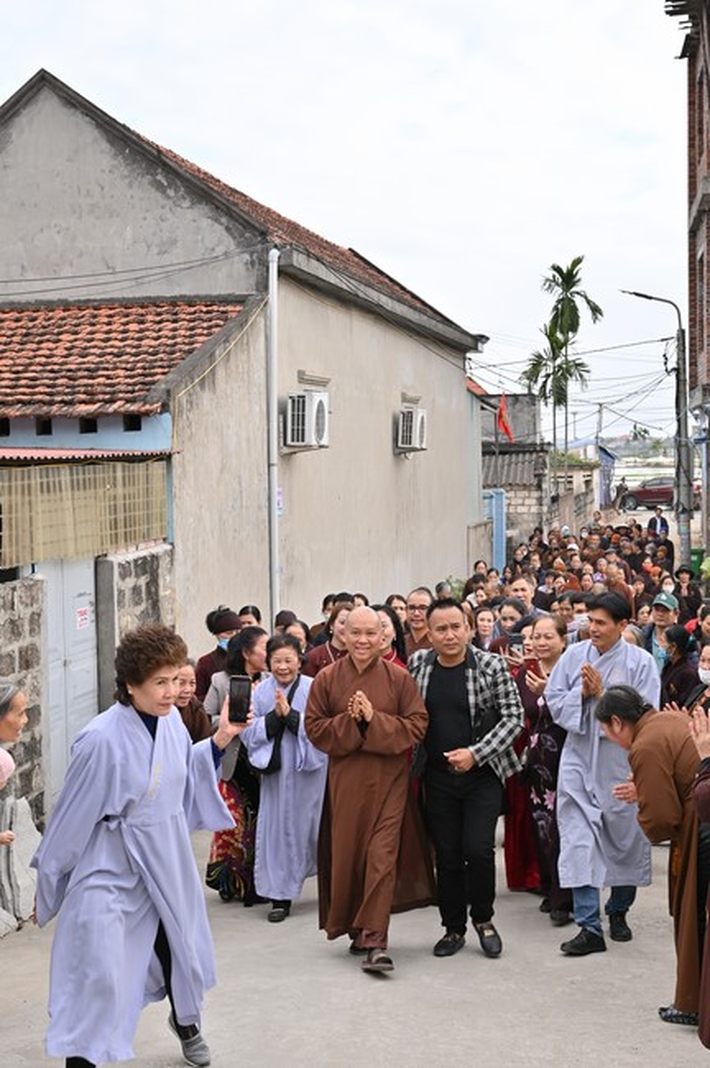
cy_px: 534
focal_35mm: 50
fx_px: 1482
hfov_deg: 26.9
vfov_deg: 39.6
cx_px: 355
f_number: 8
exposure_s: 1/125
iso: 125
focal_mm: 50
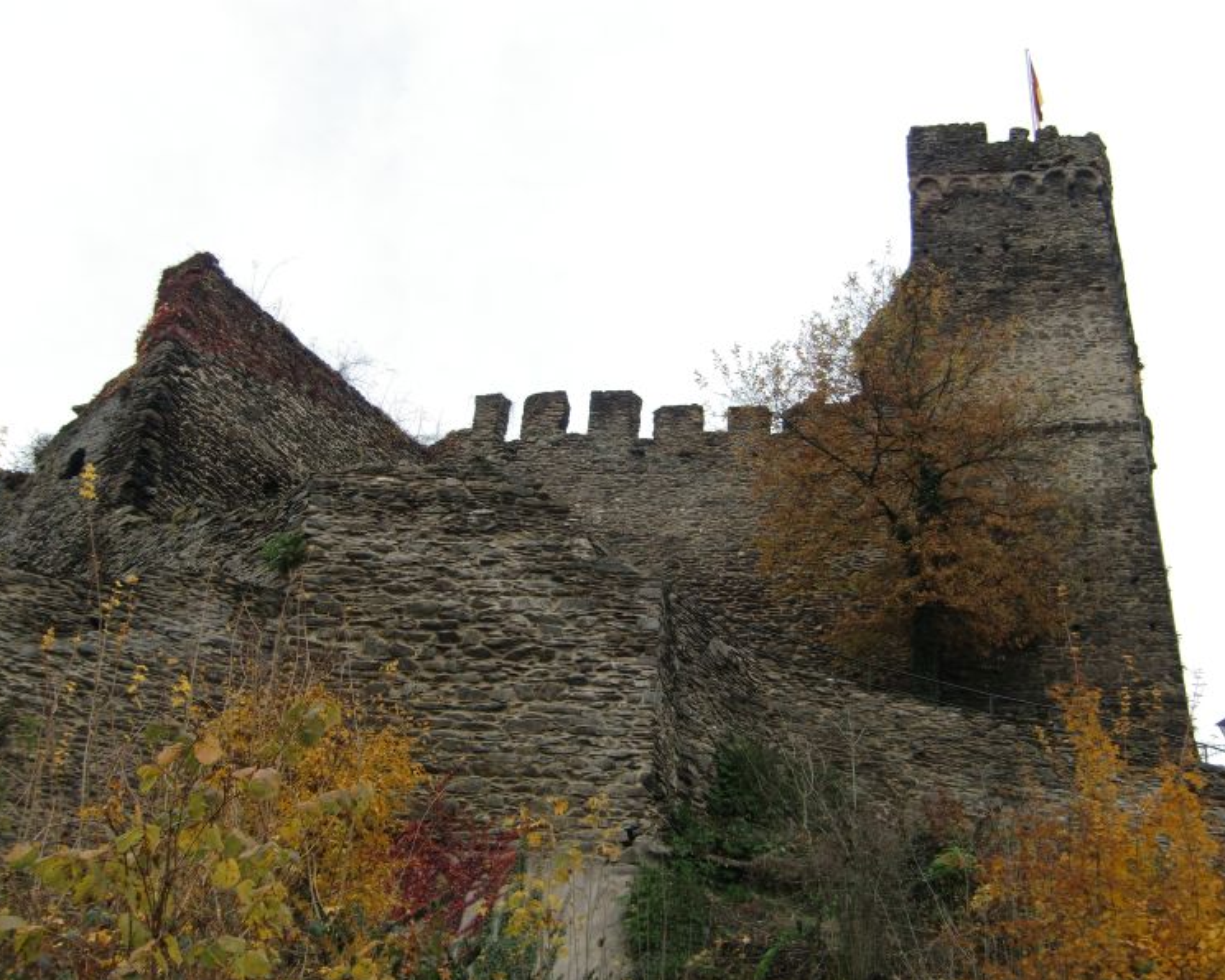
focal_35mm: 42
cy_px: 492
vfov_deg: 35.7
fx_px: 1523
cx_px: 621
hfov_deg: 43.8
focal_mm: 7.1
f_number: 3.8
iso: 64
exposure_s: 1/200
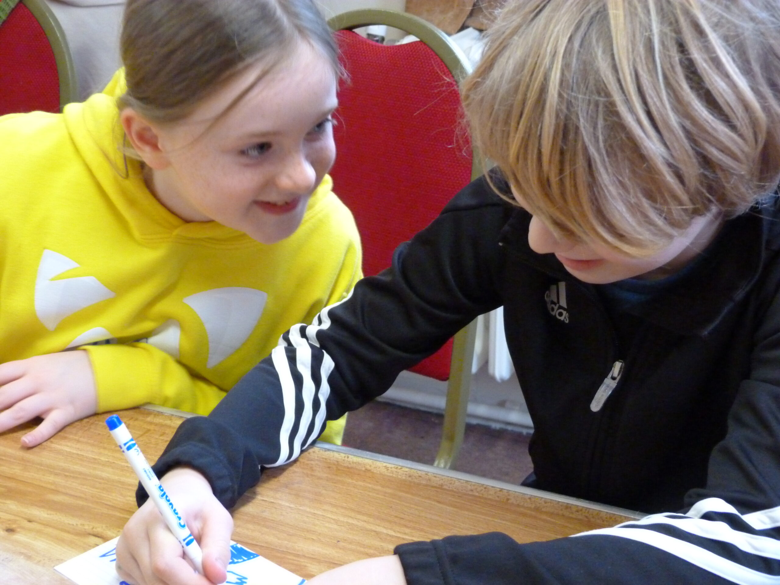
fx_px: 1307
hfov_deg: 33.2
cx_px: 390
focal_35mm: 58
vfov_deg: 25.2
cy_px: 292
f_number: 3.2
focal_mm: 10.5
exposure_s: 1/50
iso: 800
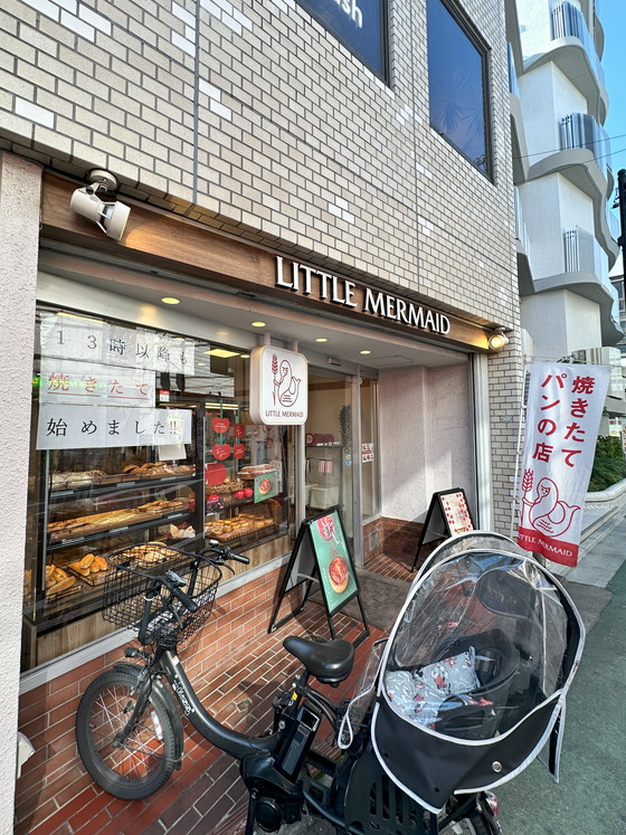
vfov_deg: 98.1
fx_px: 362
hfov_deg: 81.7
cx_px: 300
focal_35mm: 15
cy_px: 402
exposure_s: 1/258
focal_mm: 2.22
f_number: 2.2
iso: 40
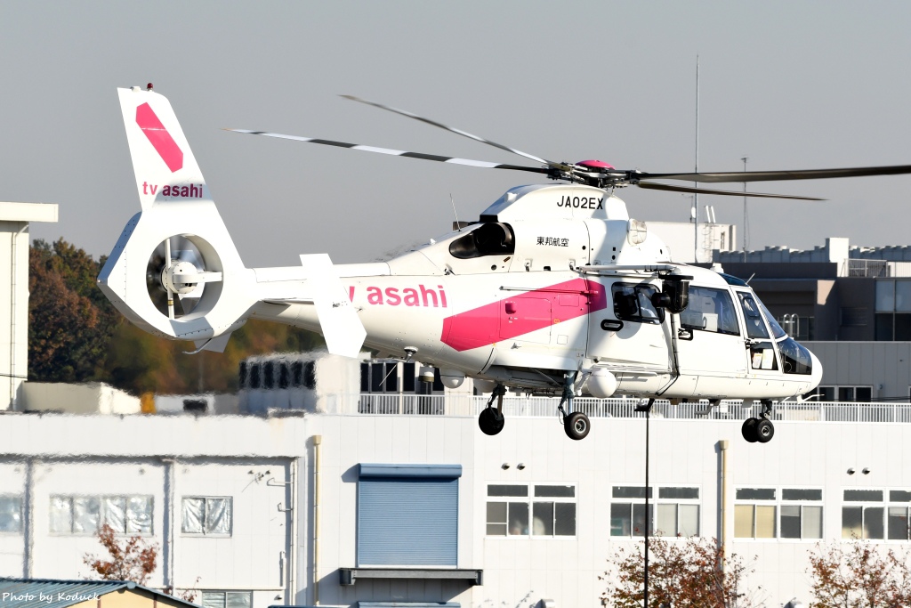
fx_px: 9111
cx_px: 456
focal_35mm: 360
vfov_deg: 3.8
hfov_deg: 5.7
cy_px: 304
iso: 400
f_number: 8
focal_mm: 240
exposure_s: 1/1000
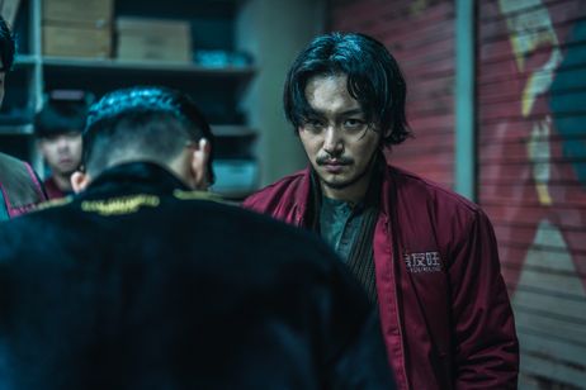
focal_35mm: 50
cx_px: 293
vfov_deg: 27.0
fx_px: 814
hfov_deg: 39.6
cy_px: 195
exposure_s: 1/160
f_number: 1.4
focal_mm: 50
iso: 400
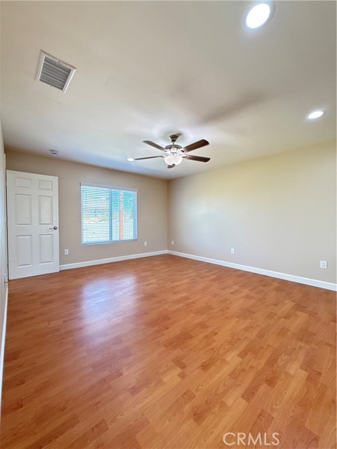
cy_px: 224
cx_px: 168
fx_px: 182
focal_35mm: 14
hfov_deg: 85.7
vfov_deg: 102.1
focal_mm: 2.22
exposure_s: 1/120
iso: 250
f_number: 2.2
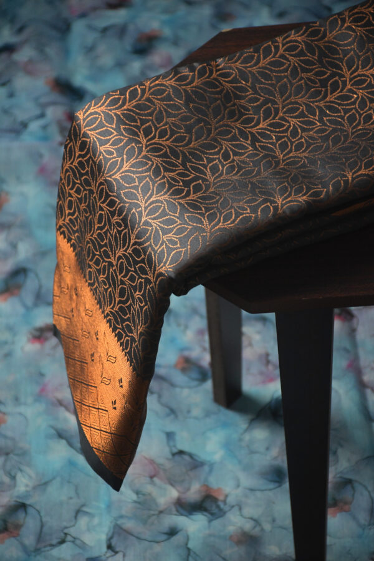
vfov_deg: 13.7
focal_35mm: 150
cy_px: 280
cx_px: 187
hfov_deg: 9.1
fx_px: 2337
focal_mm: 100
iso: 2000
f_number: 5.6
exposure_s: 1/160
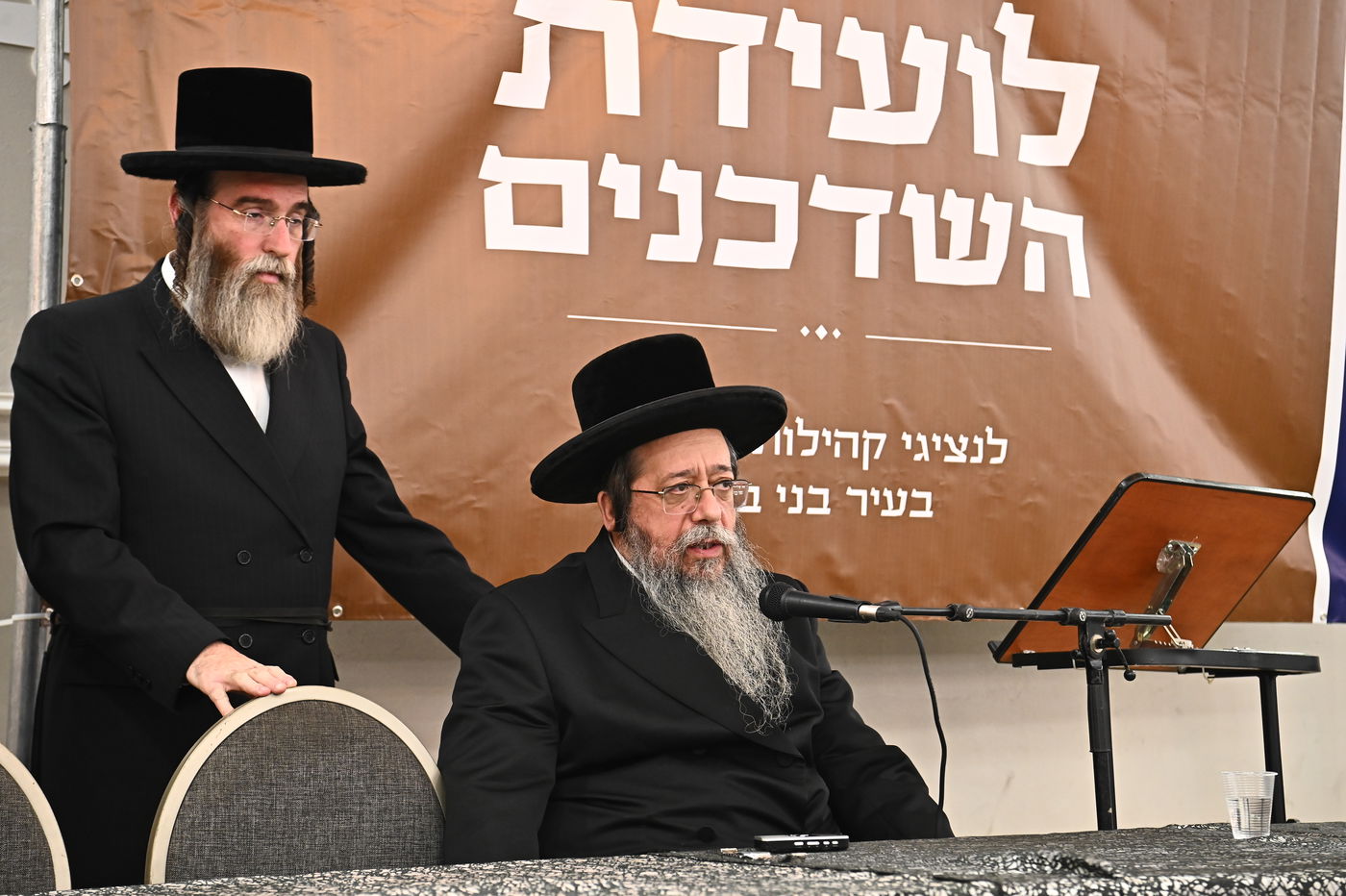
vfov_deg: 19.4
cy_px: 448
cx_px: 673
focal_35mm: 70
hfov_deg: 28.9
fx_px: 2616
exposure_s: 1/100
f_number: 5.6
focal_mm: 70
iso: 2500
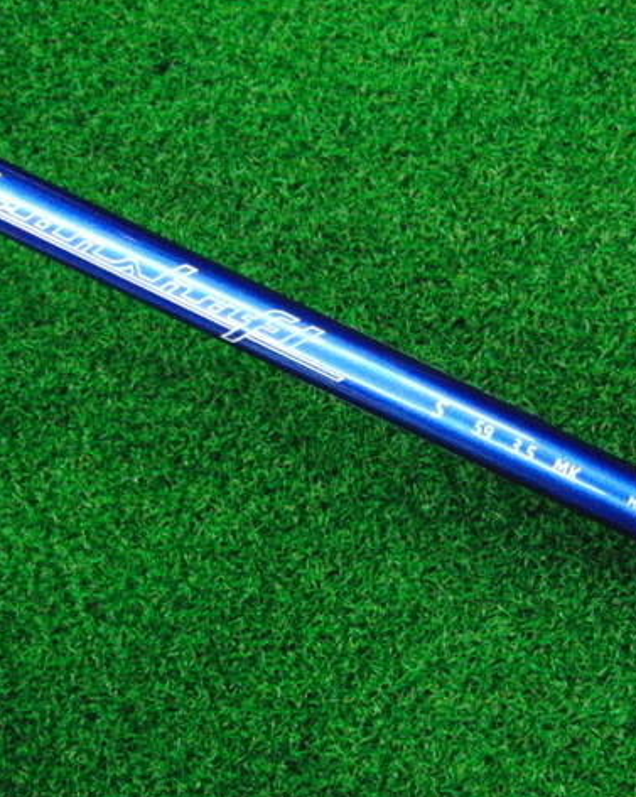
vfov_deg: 38.1
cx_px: 376
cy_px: 400
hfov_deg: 30.7
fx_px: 1154
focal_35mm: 49
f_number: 3.6
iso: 3200
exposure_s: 1/250
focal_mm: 6.42
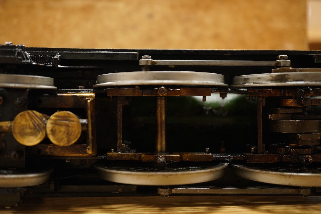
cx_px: 160
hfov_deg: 43.6
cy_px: 107
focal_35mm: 45
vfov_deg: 29.9
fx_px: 401
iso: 2000
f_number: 3.5
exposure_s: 1/125
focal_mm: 30
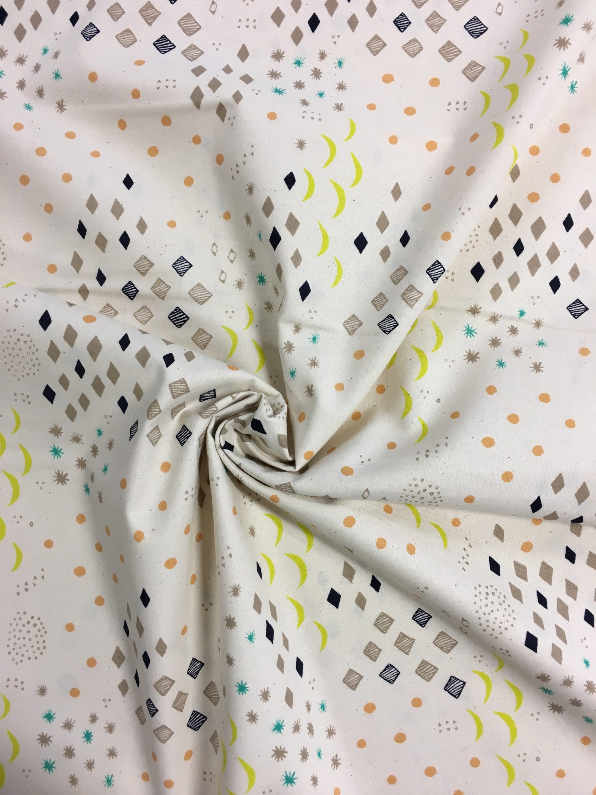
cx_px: 298
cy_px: 398
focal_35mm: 29
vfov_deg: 61.7
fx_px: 666
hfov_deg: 48.2
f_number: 2.2
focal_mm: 4.15
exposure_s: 1/33
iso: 25
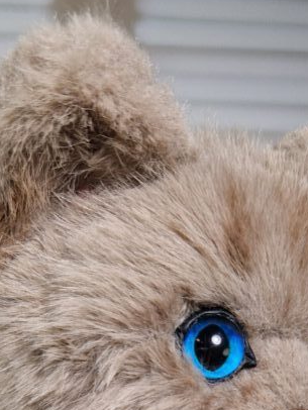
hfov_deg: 25.2
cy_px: 503
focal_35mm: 58
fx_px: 687
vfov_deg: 28.5
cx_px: 111
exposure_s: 1/180
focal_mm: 5.4
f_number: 1.8
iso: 80
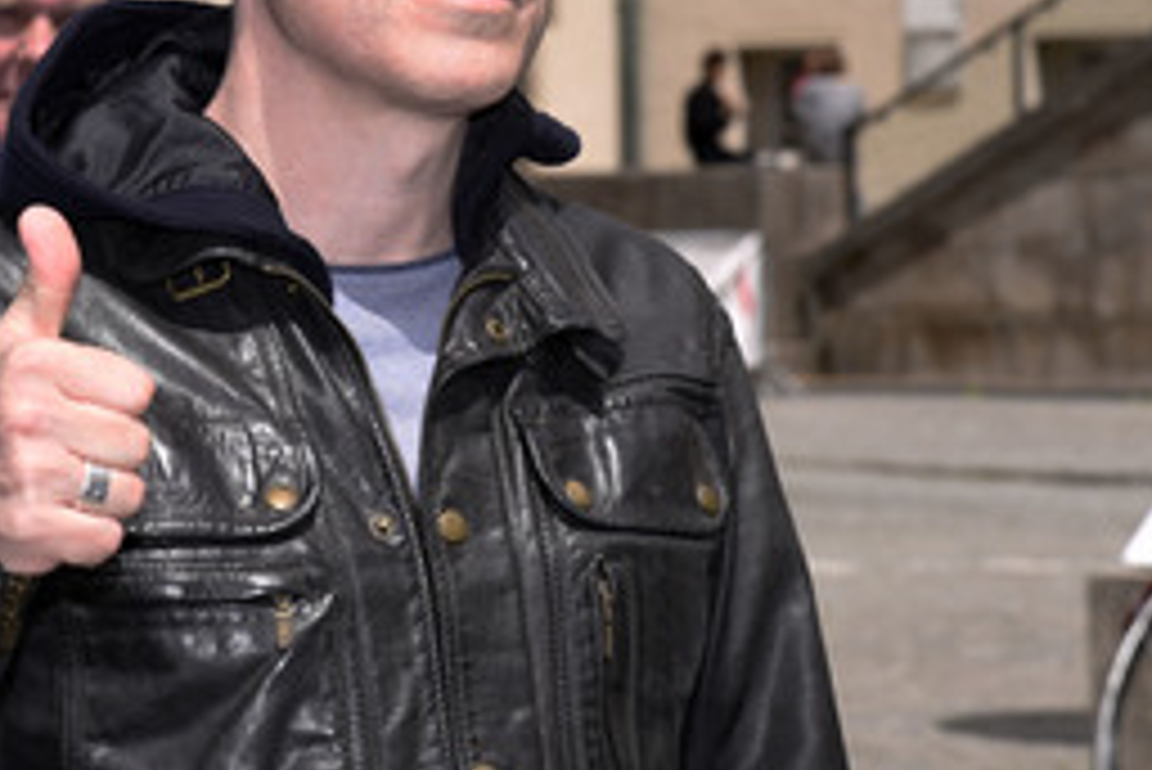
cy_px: 113
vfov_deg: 6.5
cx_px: 421
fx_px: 6756
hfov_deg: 9.7
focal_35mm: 211
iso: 125
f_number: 11
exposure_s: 1/160
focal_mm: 120
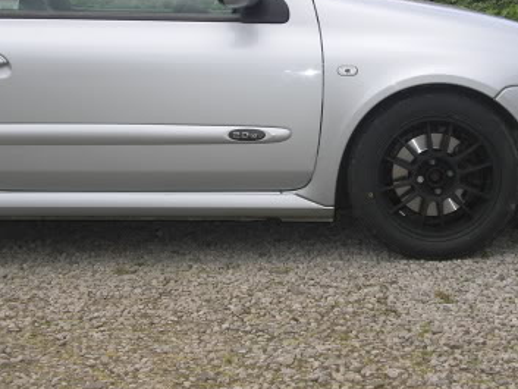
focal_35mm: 74
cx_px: 293
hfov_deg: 26.3
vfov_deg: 19.9
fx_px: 1108
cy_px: 134
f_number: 3.3
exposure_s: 1/320
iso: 50
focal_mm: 7.8
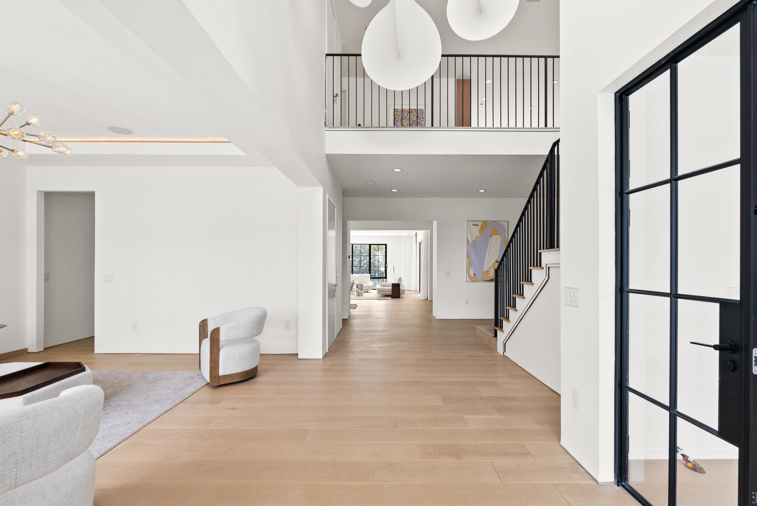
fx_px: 337
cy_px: 253
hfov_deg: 96.7
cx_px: 378
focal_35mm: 16
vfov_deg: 73.8
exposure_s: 1/25
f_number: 9
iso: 800
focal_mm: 16
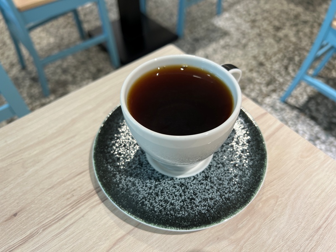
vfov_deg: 53.1
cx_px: 168
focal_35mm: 26
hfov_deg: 67.3
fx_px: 252
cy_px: 126
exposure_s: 1/120
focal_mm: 5.7
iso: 100
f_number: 1.5
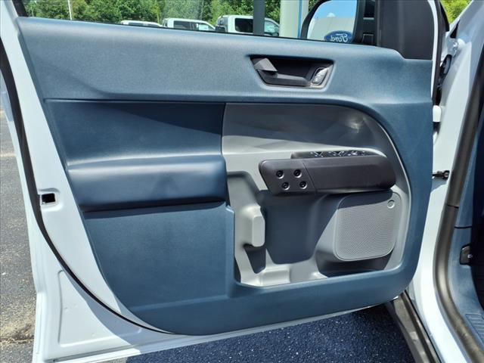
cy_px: 182
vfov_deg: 51.4
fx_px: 378
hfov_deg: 65.3
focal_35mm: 27
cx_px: 242
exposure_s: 1/1250
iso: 40
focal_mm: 3.58
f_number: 1.9
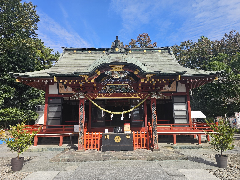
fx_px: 159
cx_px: 120
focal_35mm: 23
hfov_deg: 73.9
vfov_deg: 58.9
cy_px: 90
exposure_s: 1/487
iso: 10
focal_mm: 6.3
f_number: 1.7
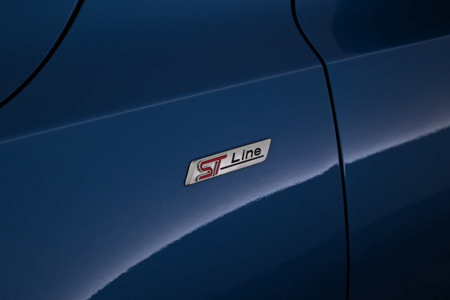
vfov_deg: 18.2
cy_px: 150
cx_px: 225
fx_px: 937
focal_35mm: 75
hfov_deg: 27.0
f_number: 6.3
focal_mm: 50
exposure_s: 1/80
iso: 2500
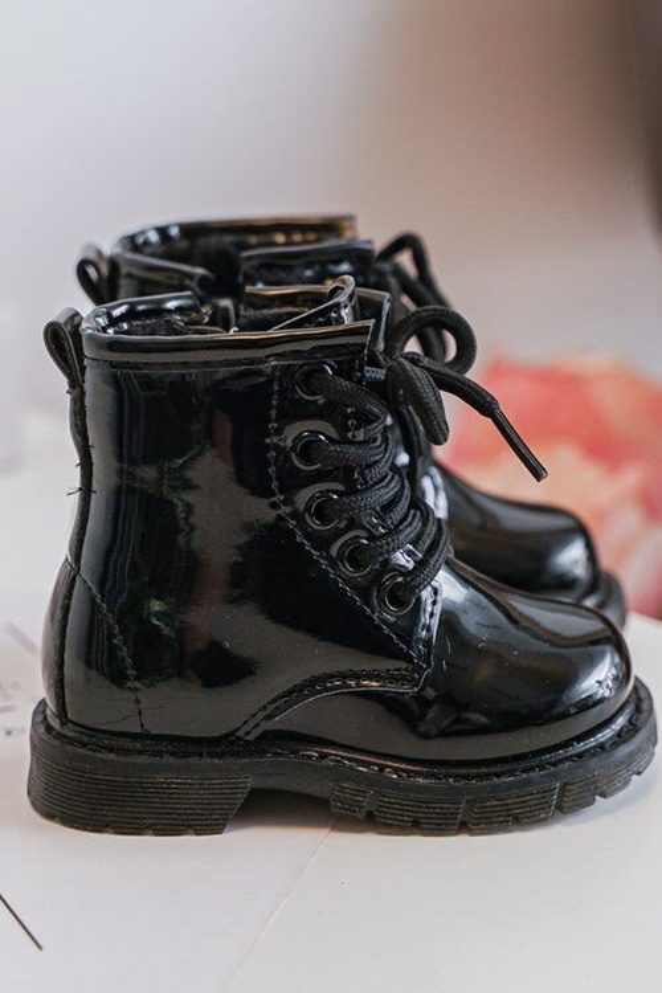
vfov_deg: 36.9
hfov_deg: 25.1
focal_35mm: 54
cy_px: 496
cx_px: 331
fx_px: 1489
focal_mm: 54
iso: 500
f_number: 4
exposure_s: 1/100
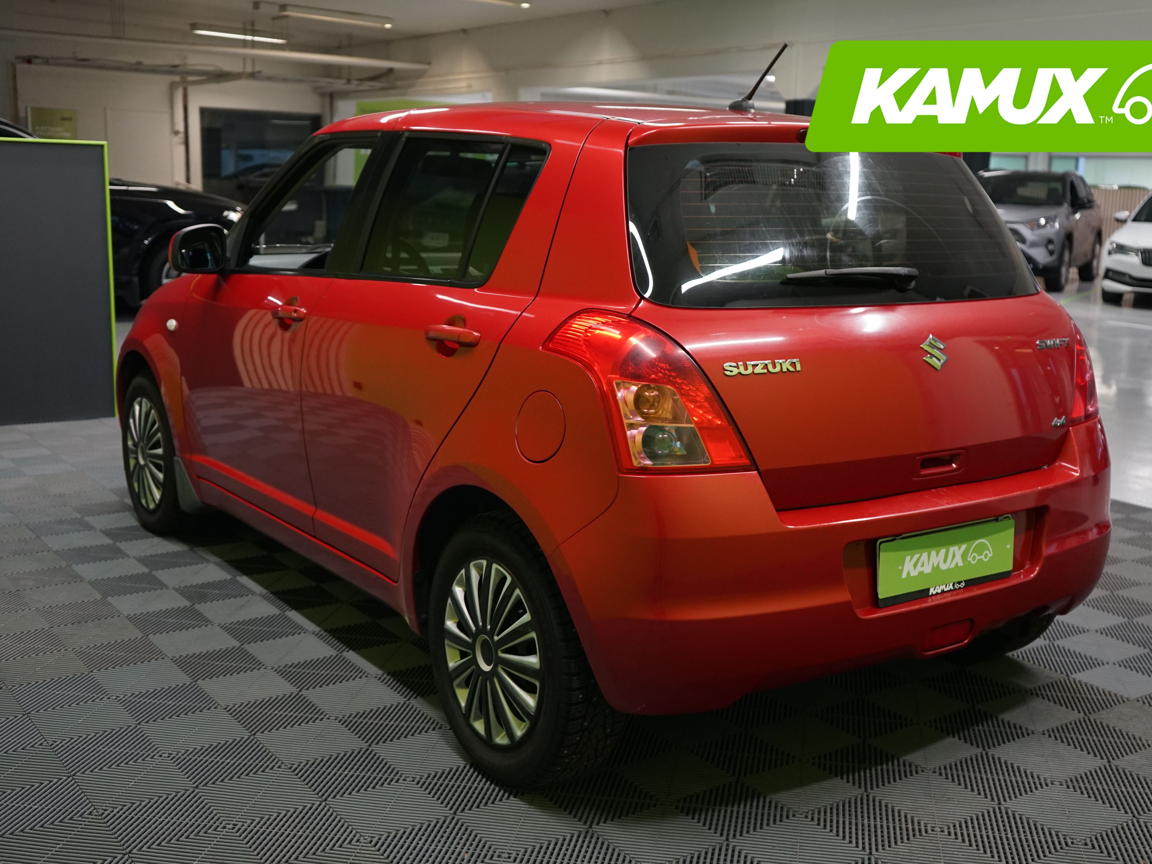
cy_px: 432
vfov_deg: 36.8
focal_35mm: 39
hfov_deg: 47.8
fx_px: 1298
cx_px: 642
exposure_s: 1/50
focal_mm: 36
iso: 1600
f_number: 4
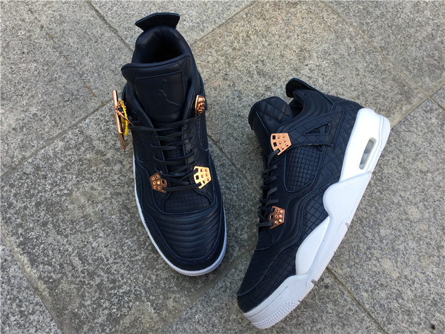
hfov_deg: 61.7
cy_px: 167
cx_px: 222
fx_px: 373
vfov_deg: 48.2
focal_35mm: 29
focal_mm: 4.15
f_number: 2.2
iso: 25
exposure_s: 1/186
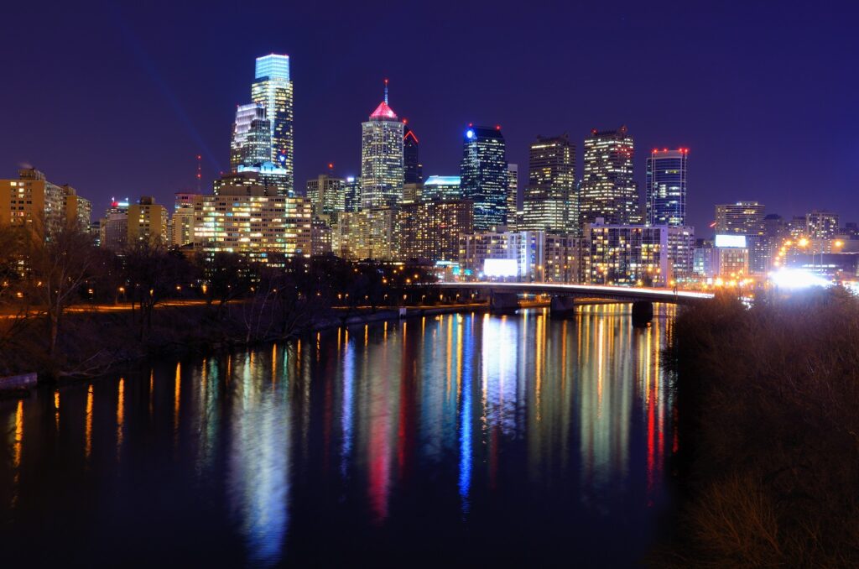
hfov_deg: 39.0
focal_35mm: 51
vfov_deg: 26.4
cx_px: 430
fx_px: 1214
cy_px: 284
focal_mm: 34
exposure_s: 30
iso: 100
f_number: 10
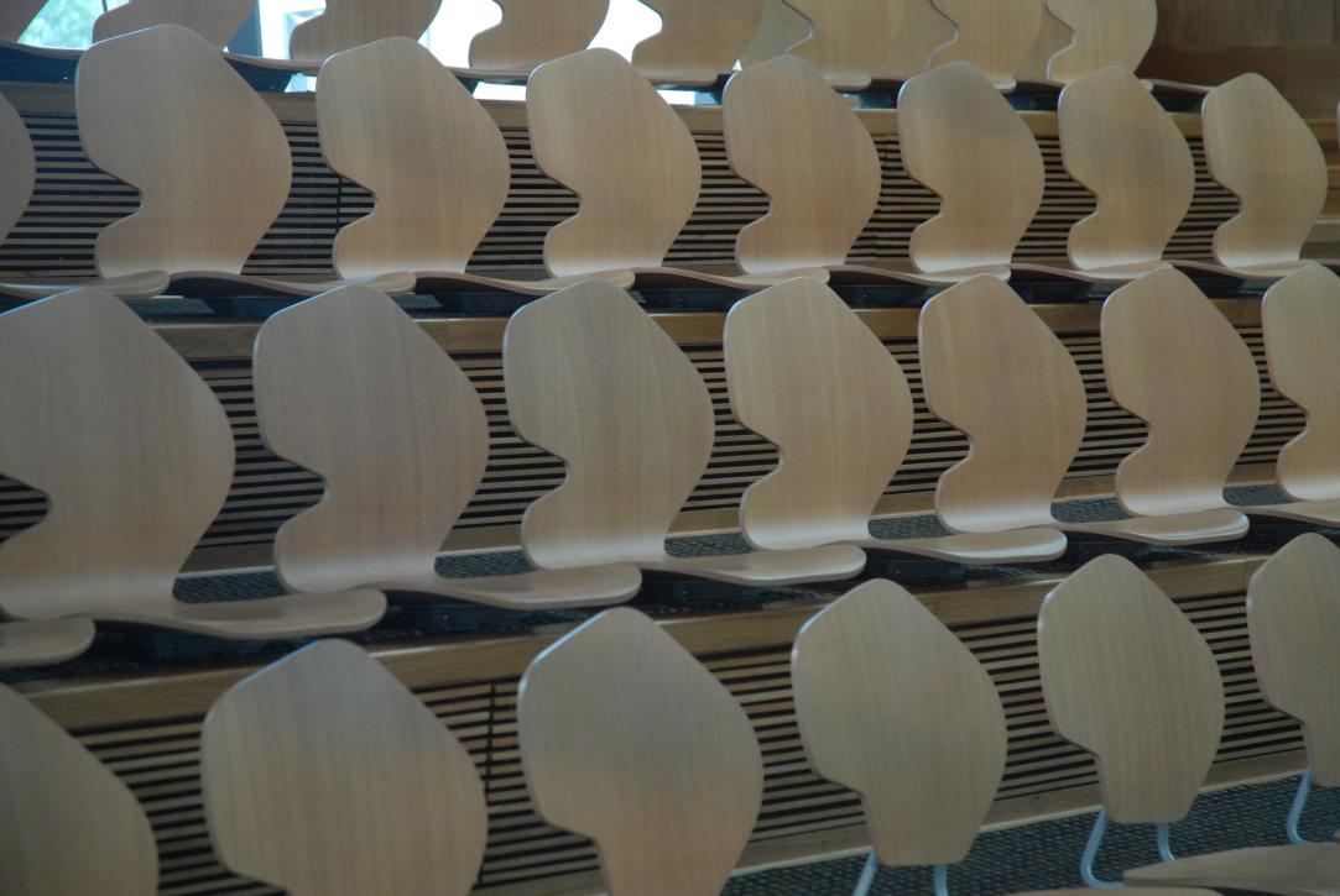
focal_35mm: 105
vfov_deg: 13.1
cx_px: 670
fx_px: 3913
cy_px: 448
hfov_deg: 19.4
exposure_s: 1/60
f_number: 4.5
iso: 900
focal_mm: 70
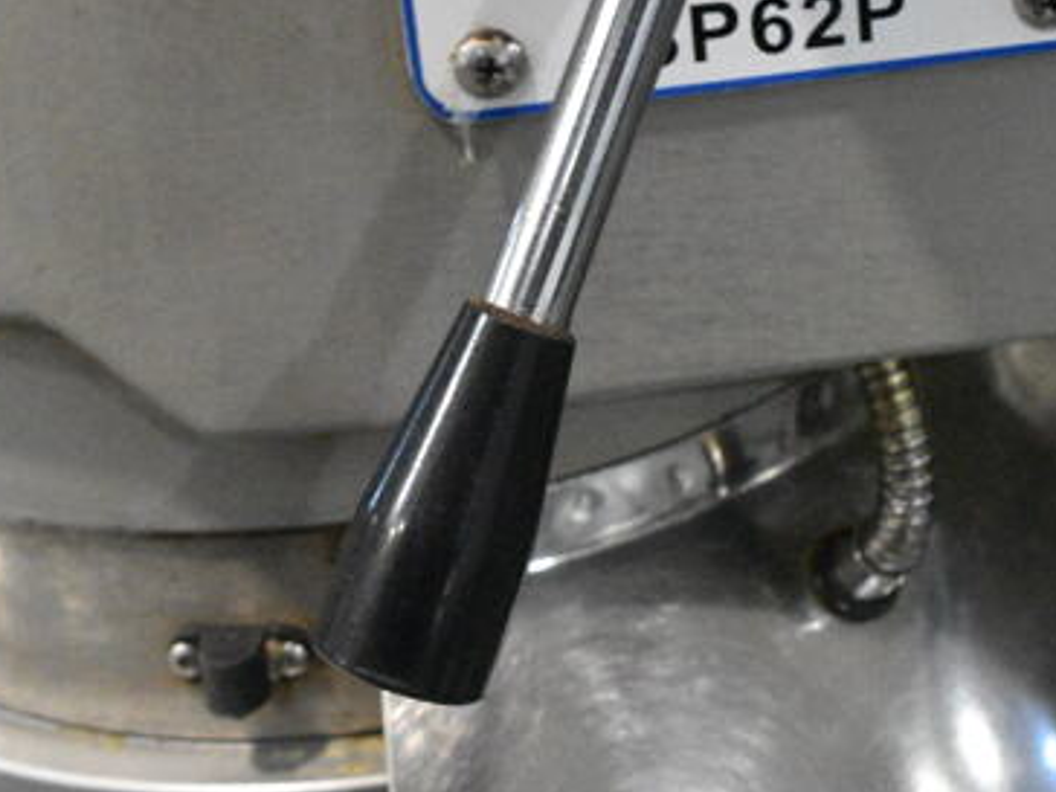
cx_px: 751
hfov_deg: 23.3
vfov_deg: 16.8
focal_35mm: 83
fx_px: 2538
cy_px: -216
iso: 6400
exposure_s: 1/320
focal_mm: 23
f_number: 7.1
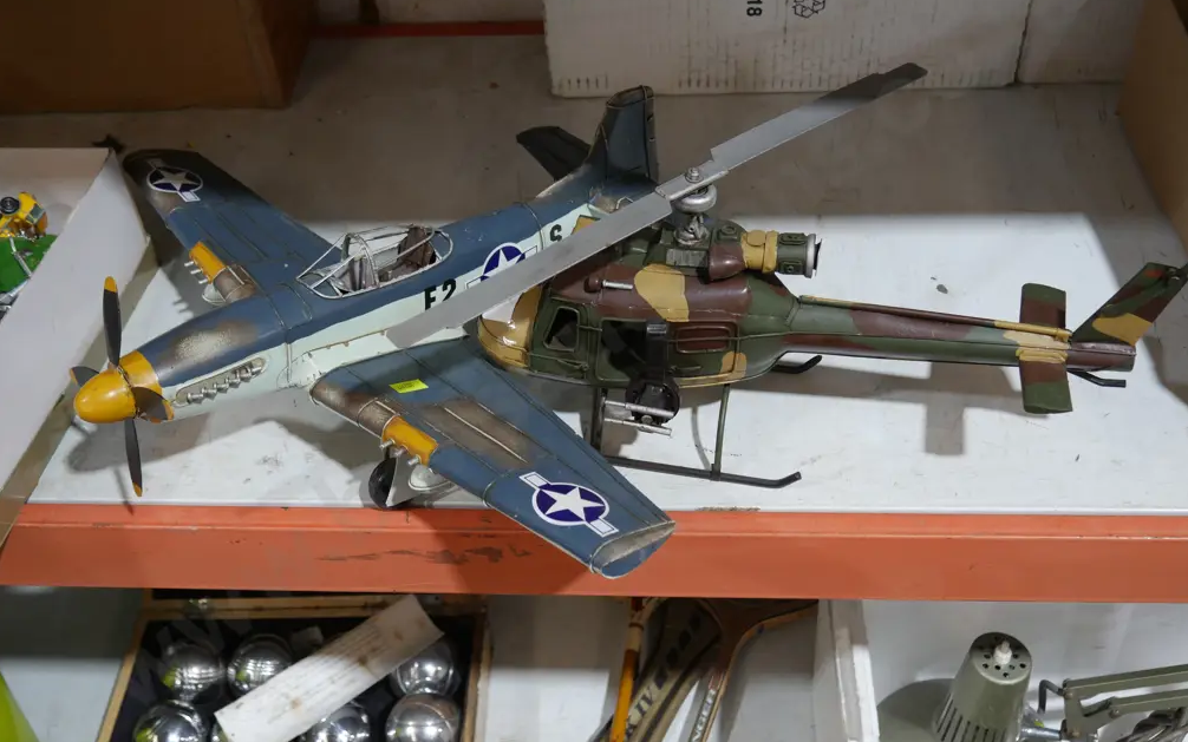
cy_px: 332
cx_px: 600
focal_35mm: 41
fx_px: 1328
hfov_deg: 48.2
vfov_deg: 31.2
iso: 500
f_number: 4.1
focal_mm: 19
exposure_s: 1/60
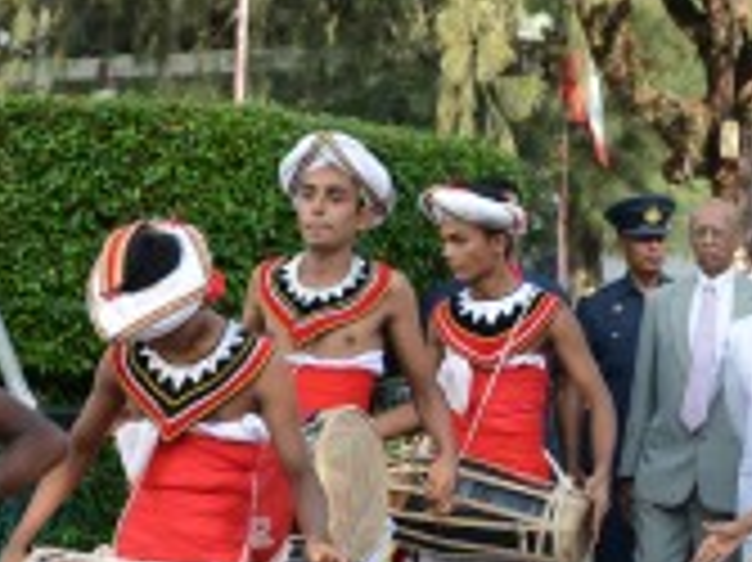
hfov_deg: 14.2
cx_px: 610
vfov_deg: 10.7
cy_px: 301
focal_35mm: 138
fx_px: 2996
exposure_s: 1/250
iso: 400
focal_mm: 40
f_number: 7.1
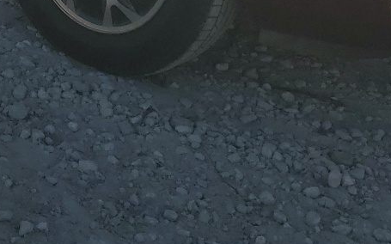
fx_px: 1033
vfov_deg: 12.0
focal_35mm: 97
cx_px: 29
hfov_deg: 20.9
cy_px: -247
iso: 50
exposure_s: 1/10000
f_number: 1.5
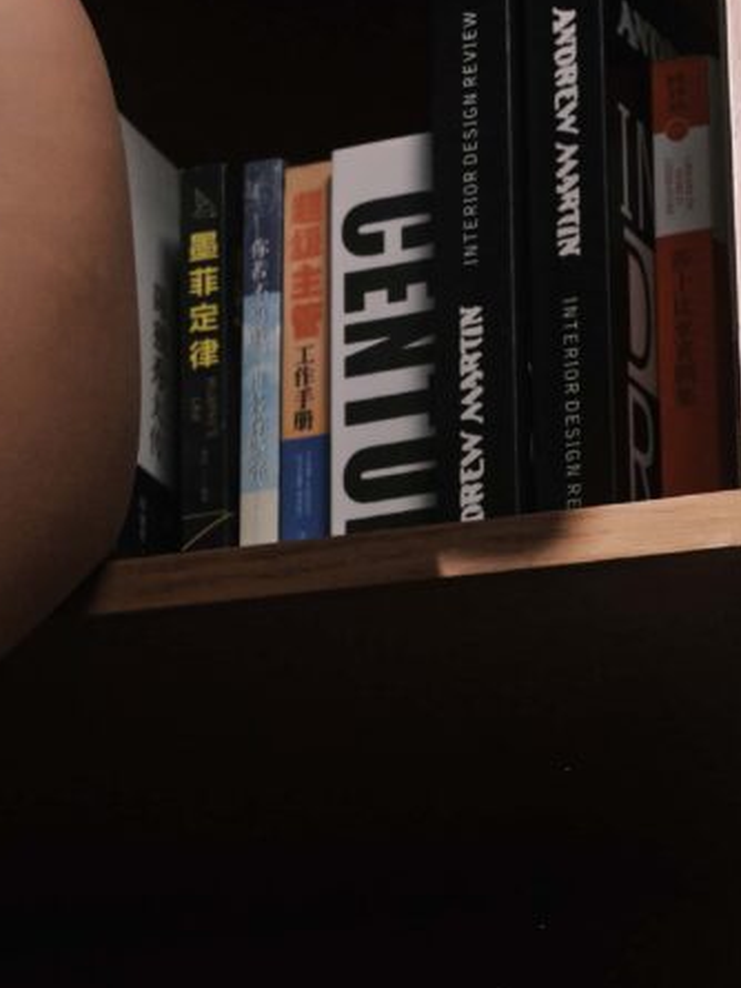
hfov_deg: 7.1
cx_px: -426
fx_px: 5905
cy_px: -384
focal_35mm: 207
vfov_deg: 9.4
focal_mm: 45
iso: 1600
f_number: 4
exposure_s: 1/100
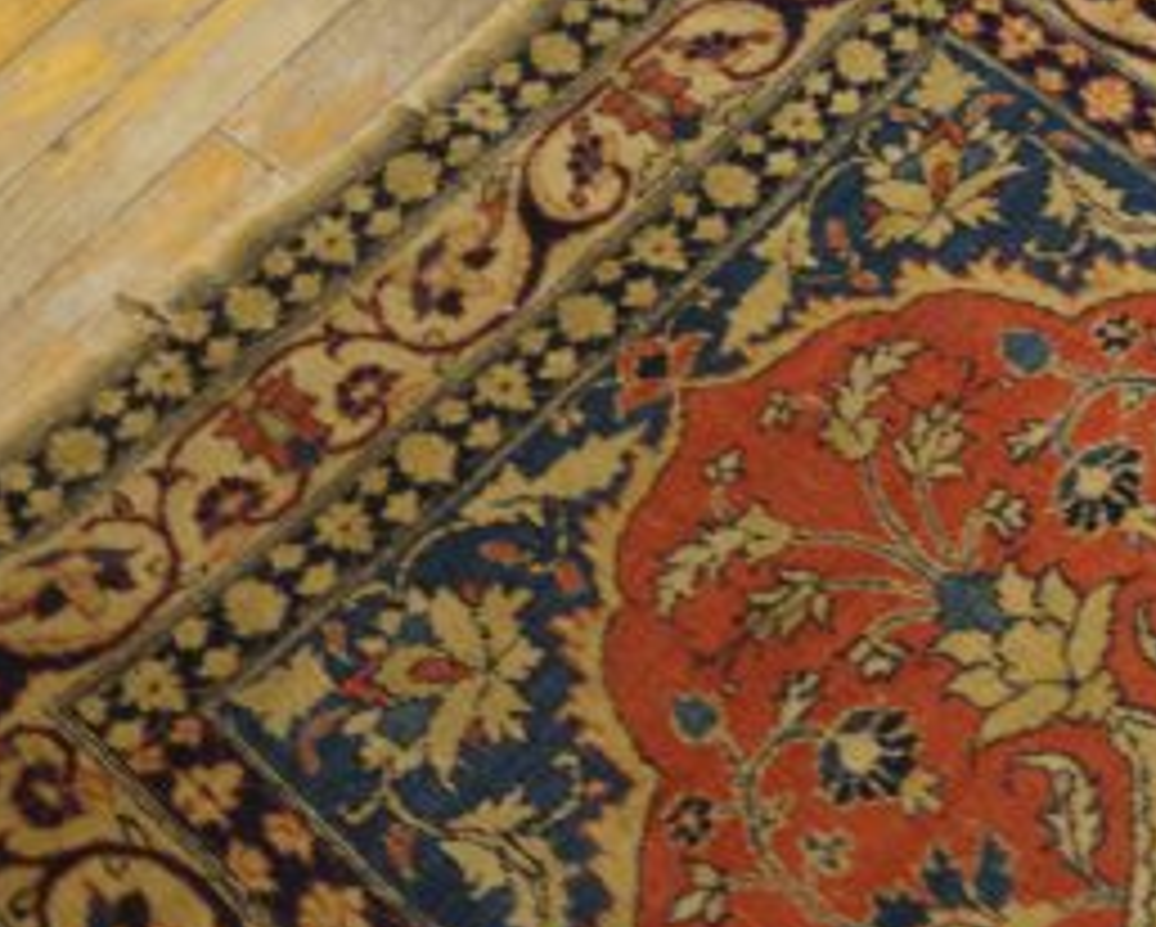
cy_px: 668
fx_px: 2020
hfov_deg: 31.0
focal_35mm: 59
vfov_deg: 25.6
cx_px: 945
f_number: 4
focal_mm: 18
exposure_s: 1/60
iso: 1000
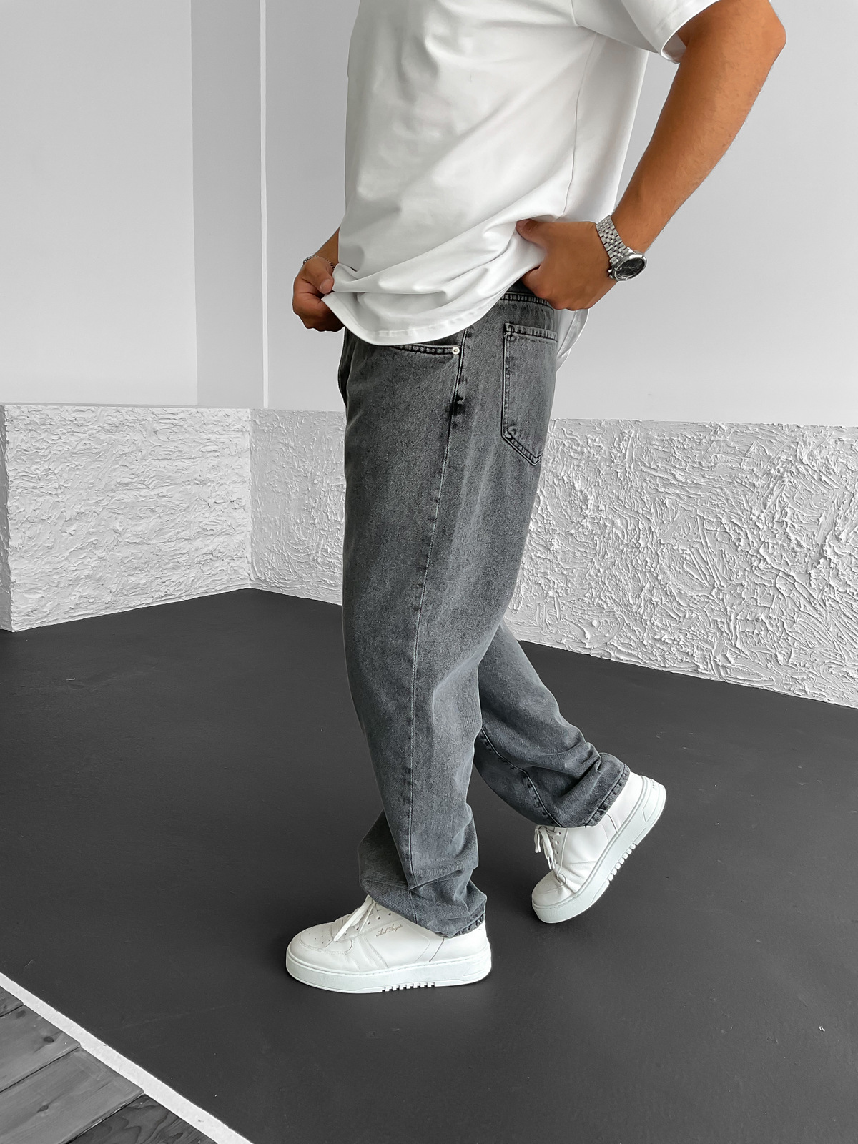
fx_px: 958
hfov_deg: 48.2
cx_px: 429
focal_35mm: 29
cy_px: 572
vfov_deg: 61.7
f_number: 1.8
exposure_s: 1/120
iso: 25
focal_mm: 3
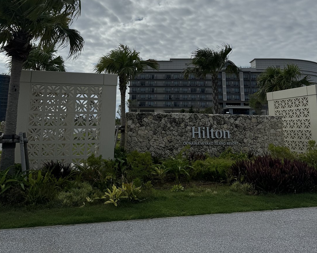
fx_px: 310
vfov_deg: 42.9
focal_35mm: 33
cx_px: 150
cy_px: 57
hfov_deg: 54.2
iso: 64
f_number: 1.78
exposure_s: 1/20000
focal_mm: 6.76
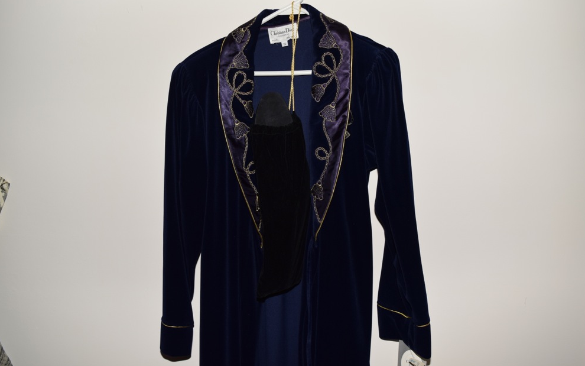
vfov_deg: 35.8
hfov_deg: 54.6
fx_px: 566
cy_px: 191
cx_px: 293
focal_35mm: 36
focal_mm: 23
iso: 100
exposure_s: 1/100
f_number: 5.6
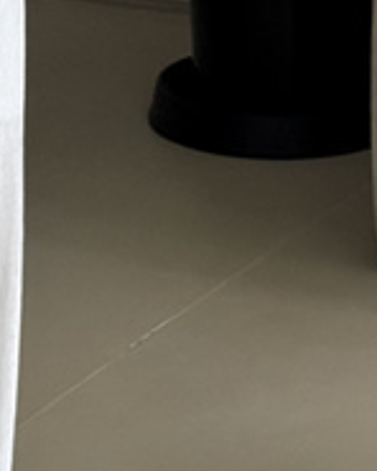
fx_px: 3529
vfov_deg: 7.6
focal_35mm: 253
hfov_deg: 6.0
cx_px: -242
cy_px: 87
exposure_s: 1/60
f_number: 1.78
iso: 200
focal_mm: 6.76
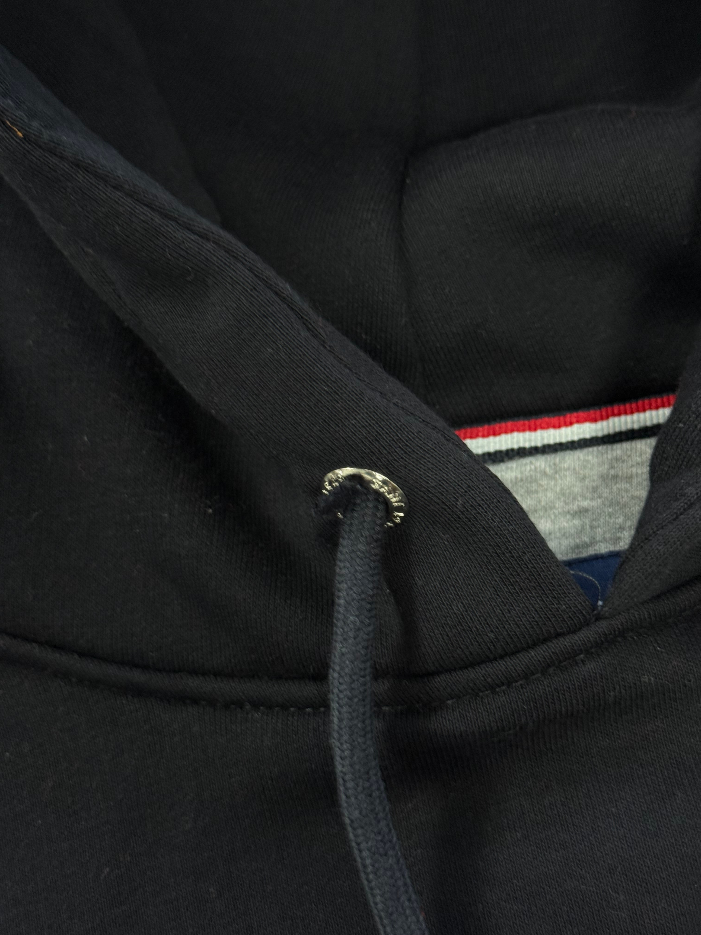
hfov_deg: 30.3
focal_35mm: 48
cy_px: 468
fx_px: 1296
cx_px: 350
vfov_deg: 39.7
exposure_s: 1/33
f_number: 1.78
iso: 200
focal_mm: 6.76
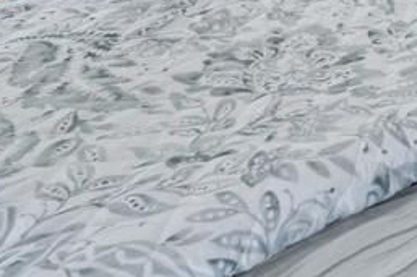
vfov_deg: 12.1
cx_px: 667
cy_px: -395
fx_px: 1031
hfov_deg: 19.3
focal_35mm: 89
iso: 200
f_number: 6.3
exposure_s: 1/1.25
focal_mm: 10.6
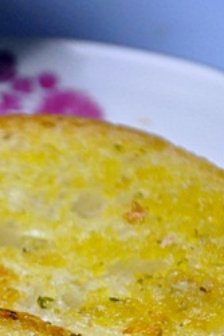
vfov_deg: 5.1
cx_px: -64
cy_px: 343
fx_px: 3806
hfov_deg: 3.4
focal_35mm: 407
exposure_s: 1/60
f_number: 5.6
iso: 2500
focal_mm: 105
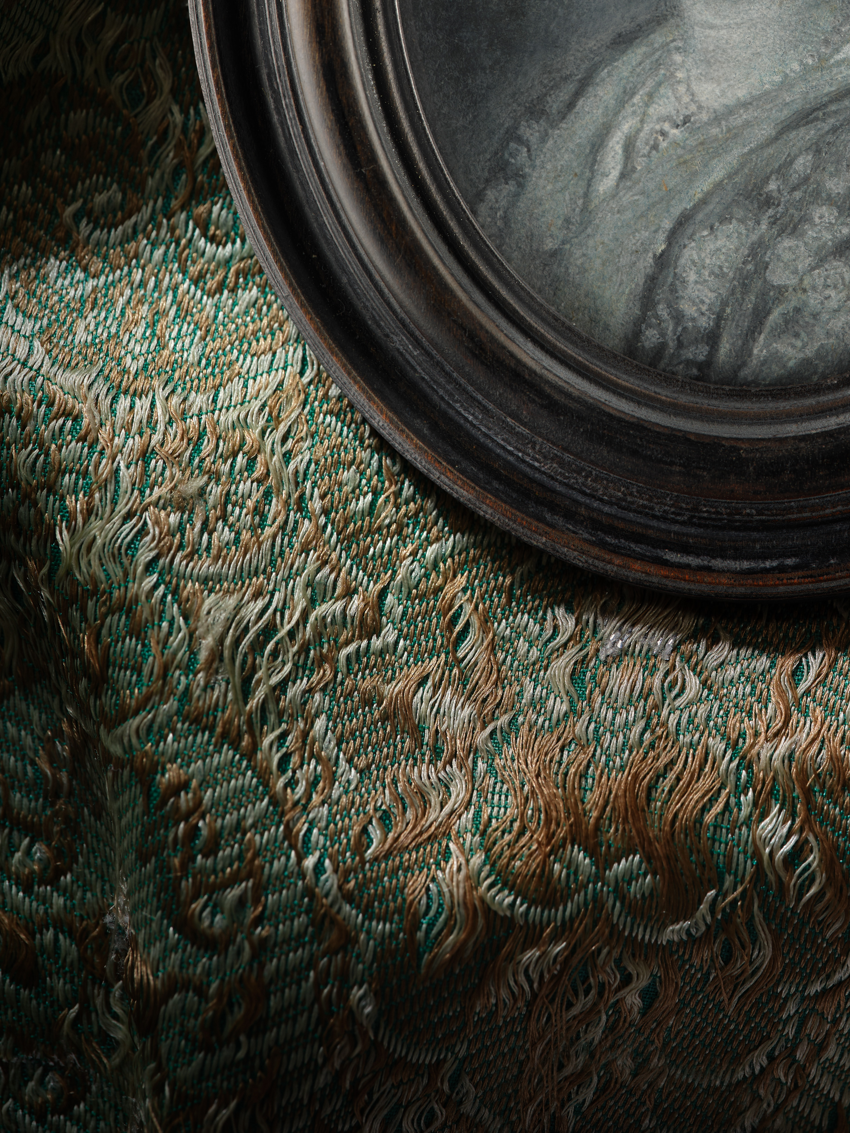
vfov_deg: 10.1
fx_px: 6352
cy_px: -17
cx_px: 734
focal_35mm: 194
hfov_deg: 7.6
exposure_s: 6.5
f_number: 8
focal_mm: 120
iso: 200
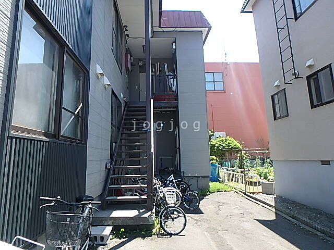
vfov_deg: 63.4
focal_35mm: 21
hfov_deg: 79.0
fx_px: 203
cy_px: 125
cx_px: 167
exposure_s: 1/250
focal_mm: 3.7
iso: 125
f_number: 3.5
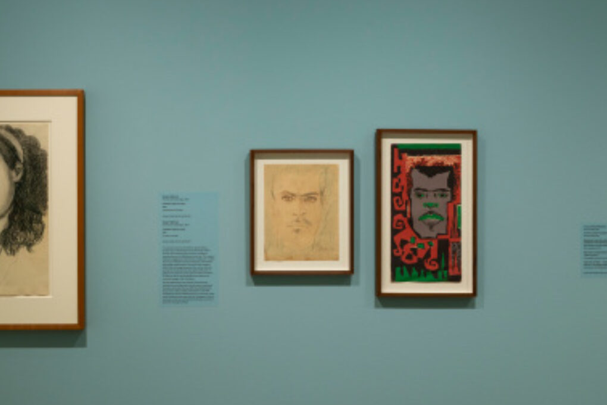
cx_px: 196
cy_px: 201
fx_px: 910
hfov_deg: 36.4
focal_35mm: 54
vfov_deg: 25.1
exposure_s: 1/2.5
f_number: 8
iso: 400
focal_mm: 34
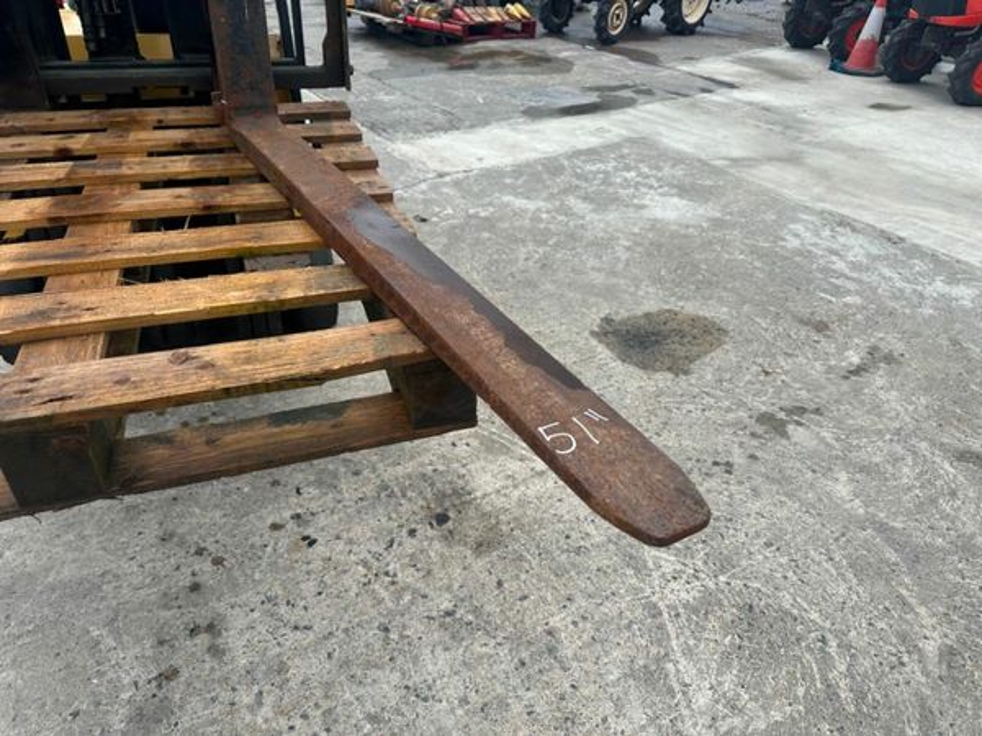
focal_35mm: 24
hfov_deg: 71.6
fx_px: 681
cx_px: 491
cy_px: 368
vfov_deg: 56.8
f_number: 1.78
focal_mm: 6.86
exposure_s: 1/2469
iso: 80
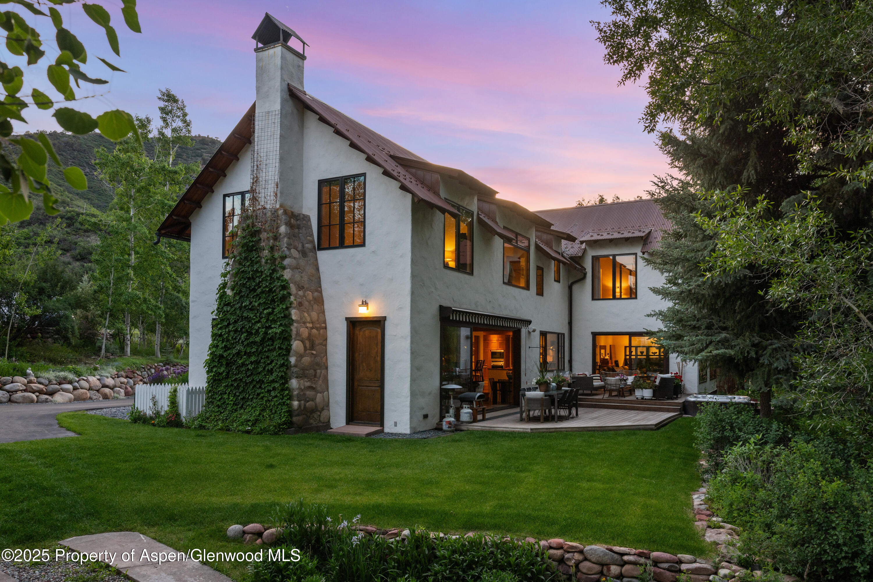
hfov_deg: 71.5
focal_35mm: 25
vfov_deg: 51.3
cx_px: 436
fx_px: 606
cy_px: 291
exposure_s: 1/30
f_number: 7.1
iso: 640
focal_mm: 25
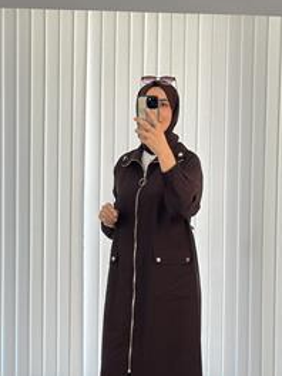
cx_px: 148
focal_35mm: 75
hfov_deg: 19.6
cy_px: 233
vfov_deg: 25.9
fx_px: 815
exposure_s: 1/368
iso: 80
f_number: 1.78
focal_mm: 6.86
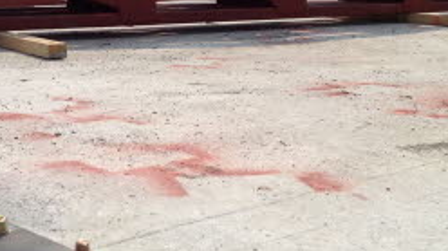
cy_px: 48
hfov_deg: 27.4
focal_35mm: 77
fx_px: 914
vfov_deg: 15.5
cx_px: 154
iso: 64
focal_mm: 4.28
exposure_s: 1/2304
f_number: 2.4
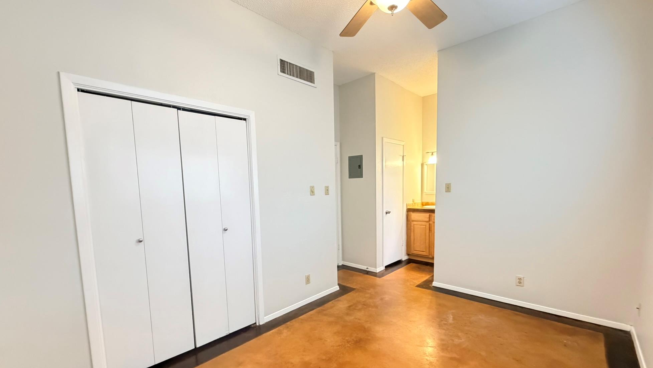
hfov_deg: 99.4
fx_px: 277
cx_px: 326
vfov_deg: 66.6
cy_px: 214
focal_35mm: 16
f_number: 2.2
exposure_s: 1/60
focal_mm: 2.22
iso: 800
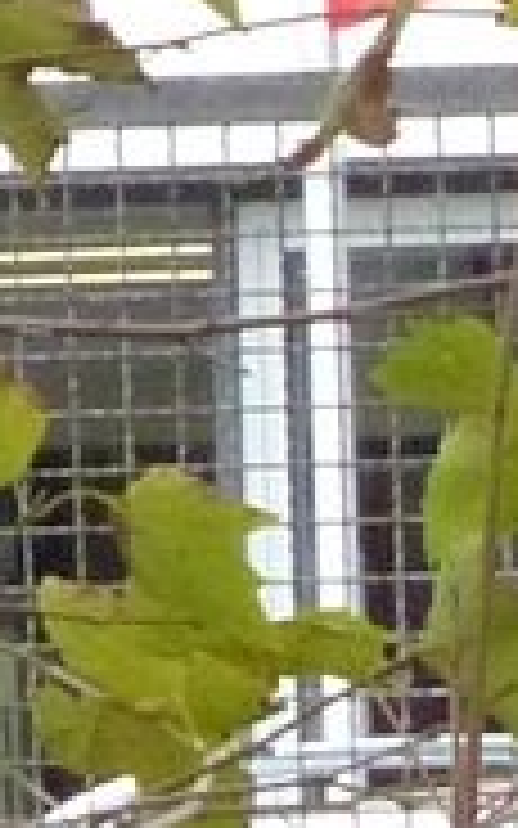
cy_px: 1816
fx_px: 27444
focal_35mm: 1215
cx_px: 3694
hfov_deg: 1.1
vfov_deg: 1.7
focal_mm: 18.2
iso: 640
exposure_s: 1/160
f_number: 5.3
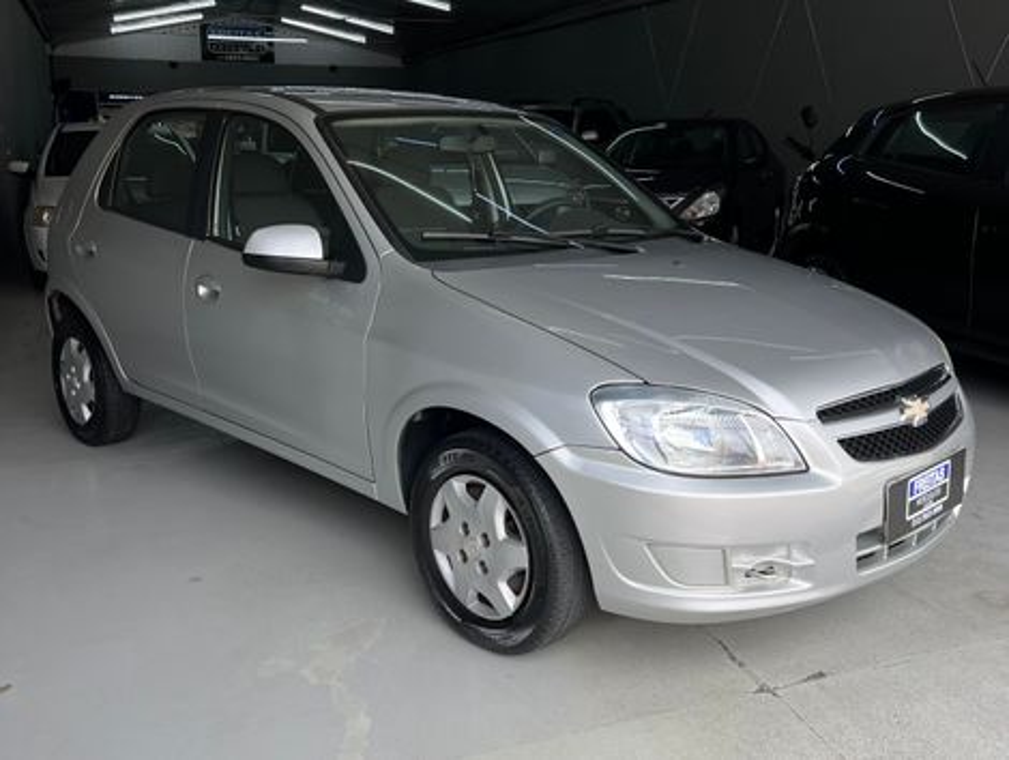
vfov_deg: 53.2
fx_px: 759
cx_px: 504
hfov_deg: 67.2
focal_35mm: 26
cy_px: 380
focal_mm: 5.7
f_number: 1.5
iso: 50
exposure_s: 1/567
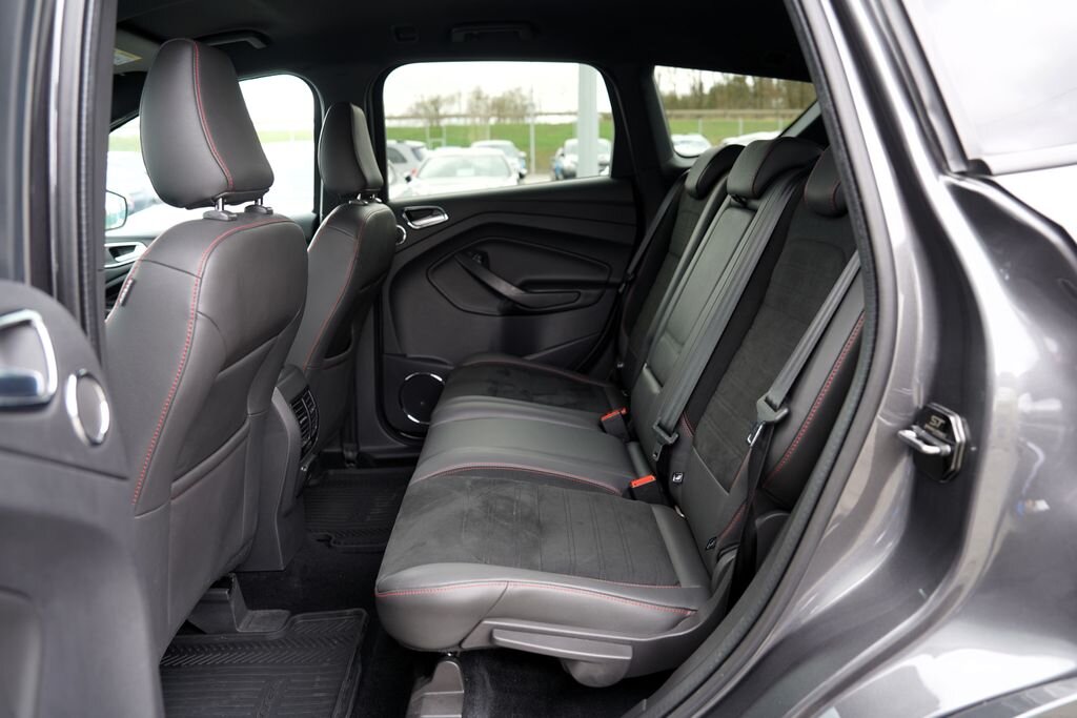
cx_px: 538
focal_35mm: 24
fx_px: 718
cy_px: 359
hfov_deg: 73.7
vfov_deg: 53.1
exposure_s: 1/40
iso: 100
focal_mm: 24
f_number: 3.2
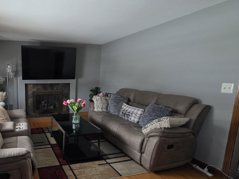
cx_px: 52
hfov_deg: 71.9
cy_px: 99
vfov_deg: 63.3
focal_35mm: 21
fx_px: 145
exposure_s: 1/240
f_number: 1.9
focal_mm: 2.2
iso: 500
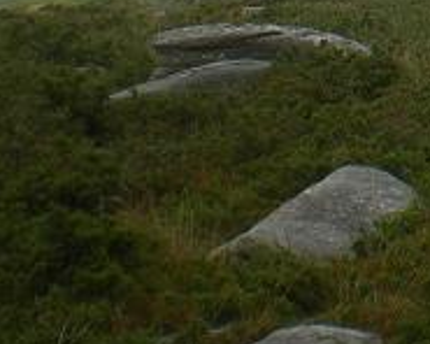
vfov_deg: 14.1
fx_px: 1349
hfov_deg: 17.0
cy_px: -74
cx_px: 574
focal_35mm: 106
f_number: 4.6
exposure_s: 1/320
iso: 64
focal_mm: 6.3
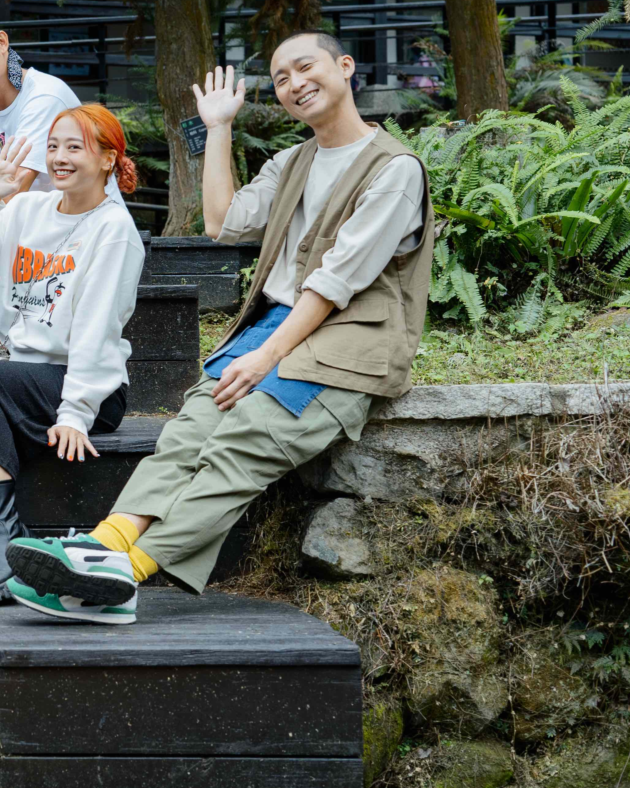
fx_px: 1748
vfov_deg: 25.3
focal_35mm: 75
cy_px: 286
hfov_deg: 18.7
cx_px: -235
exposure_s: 1/320
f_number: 3.2
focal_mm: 35
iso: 160
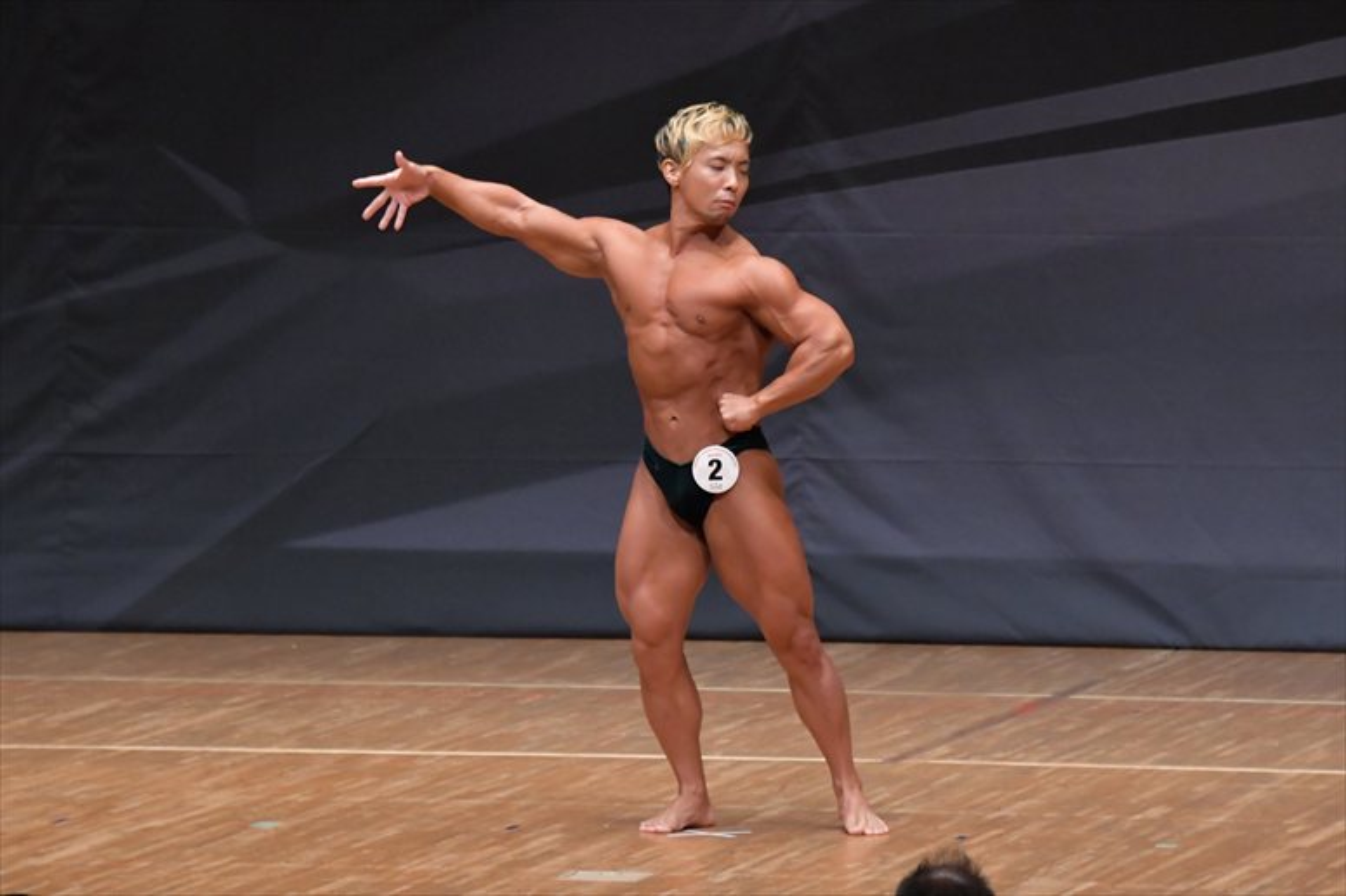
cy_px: 448
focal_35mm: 300
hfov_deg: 6.9
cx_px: 673
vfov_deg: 4.6
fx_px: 11211
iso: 6400
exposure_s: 1/400
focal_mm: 200
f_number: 5.6
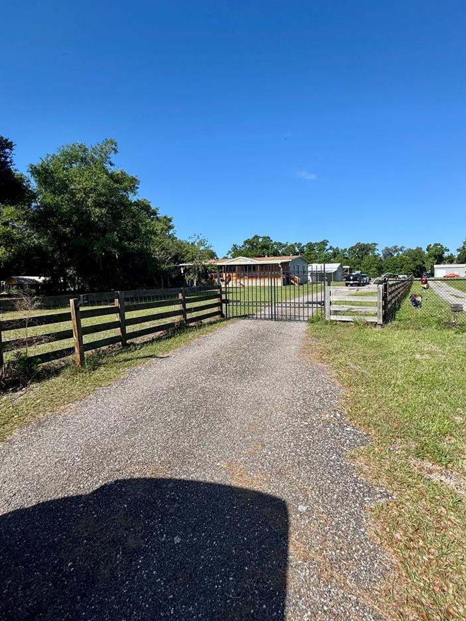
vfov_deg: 87.5
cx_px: 262
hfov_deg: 71.3
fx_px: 323
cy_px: 284
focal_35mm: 18
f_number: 2.2
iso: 50
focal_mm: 2.22
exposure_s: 1/2146
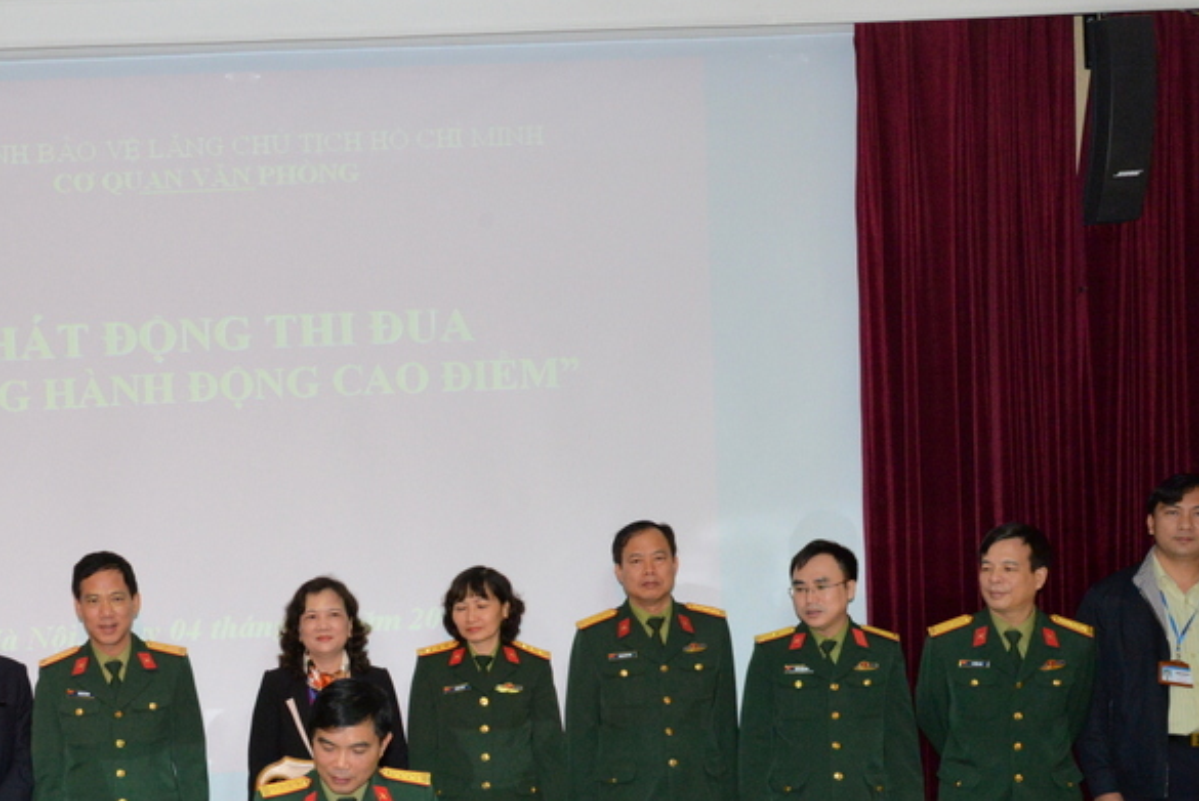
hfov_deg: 36.6
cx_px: 301
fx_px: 1766
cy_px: 670
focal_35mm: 53
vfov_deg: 25.0
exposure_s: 1/60
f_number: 9
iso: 2000
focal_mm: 31
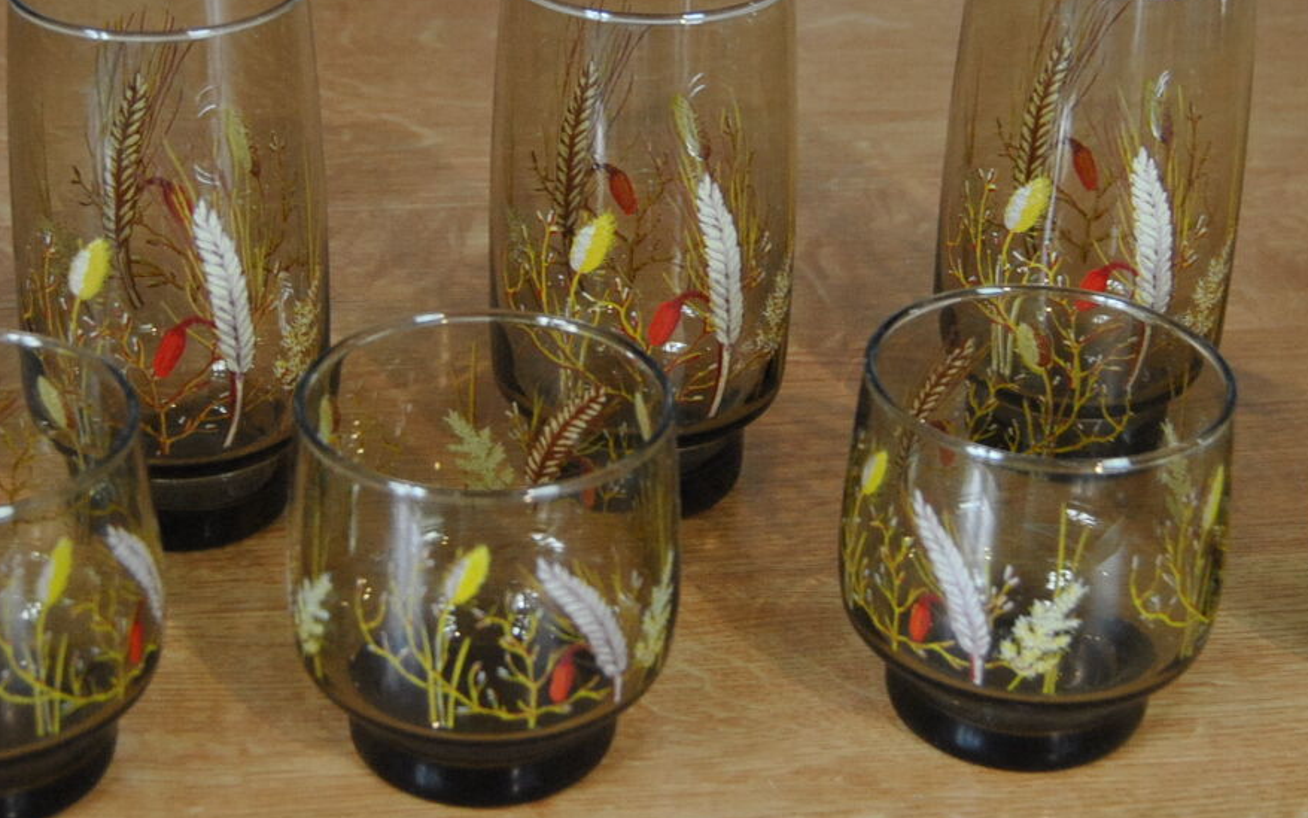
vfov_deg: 16.1
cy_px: 299
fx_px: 2888
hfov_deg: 25.5
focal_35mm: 81
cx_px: 568
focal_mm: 24
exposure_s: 1/30
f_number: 3.8
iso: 560
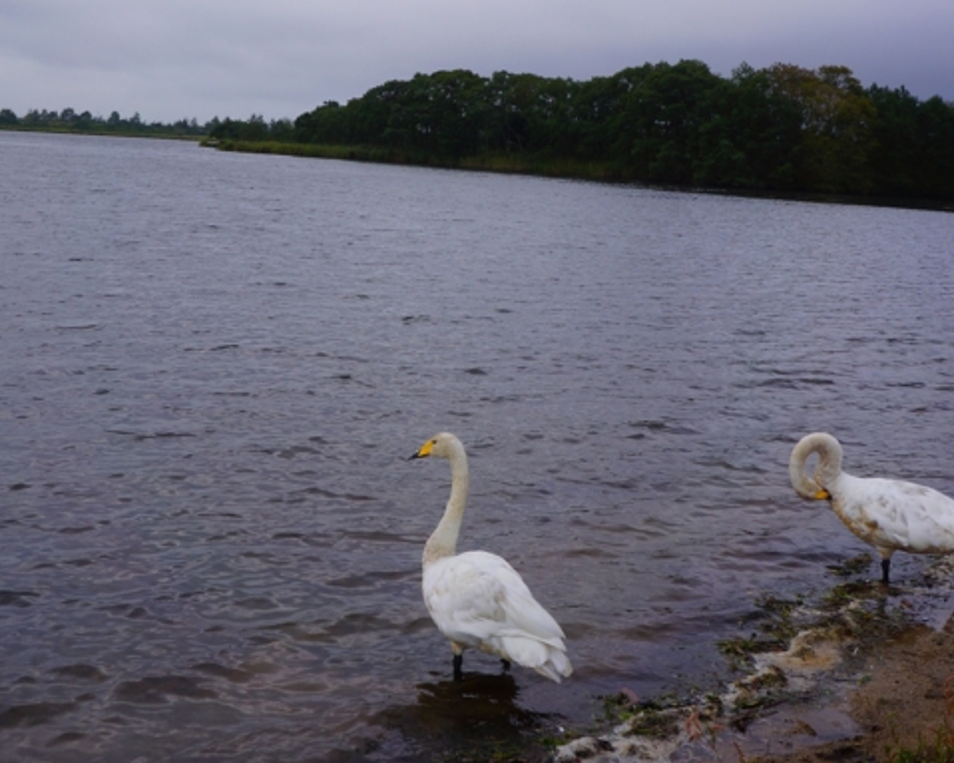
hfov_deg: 39.5
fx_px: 1327
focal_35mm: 47
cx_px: 432
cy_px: 292
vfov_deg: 31.9
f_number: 7.1
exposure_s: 1/200
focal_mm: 20
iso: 100
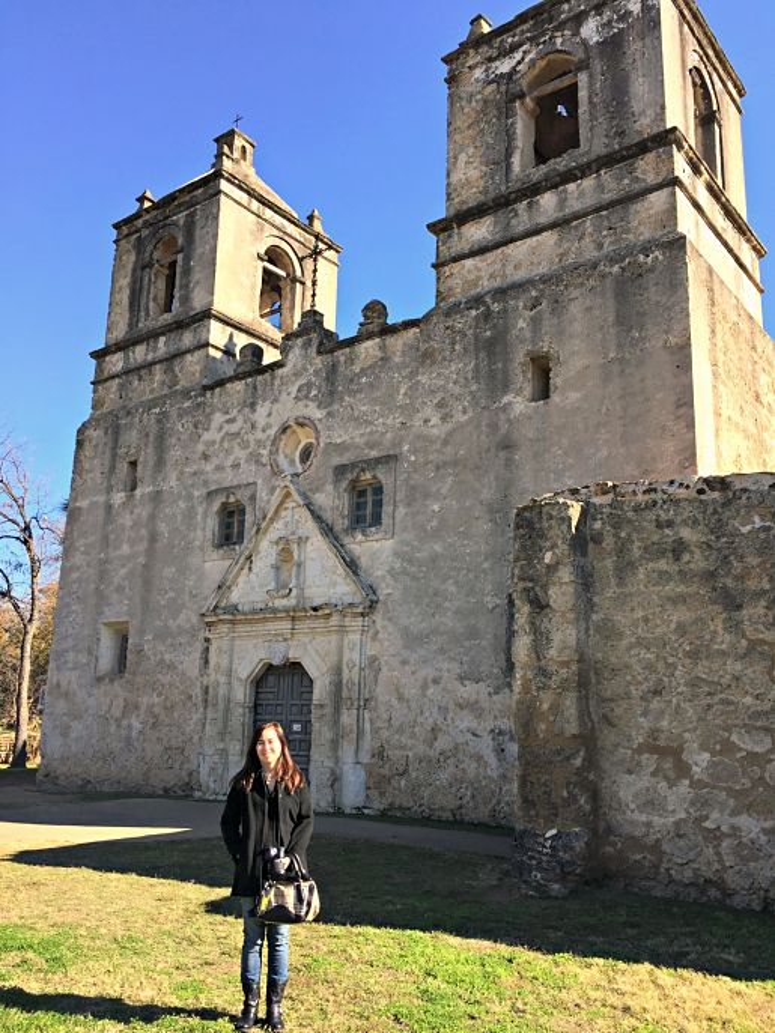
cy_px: 516
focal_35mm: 29
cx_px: 388
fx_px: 866
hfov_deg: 48.2
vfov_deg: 61.7
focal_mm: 4.15
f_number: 2.2
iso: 32
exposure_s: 1/860
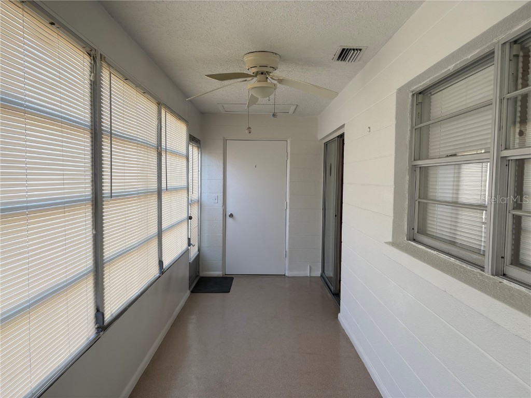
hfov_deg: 67.3
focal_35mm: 26
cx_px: 266
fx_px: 399
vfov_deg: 53.1
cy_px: 199
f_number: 1.6
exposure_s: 1/122
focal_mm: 5.96
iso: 64
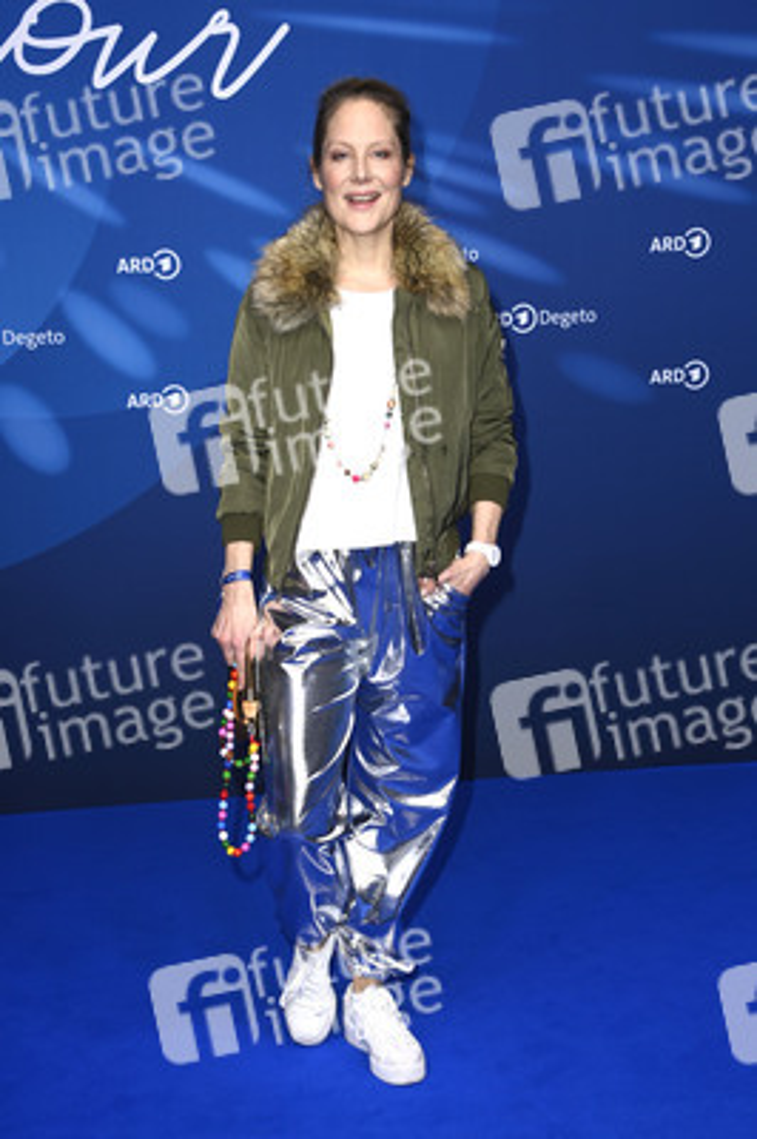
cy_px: 570
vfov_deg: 36.3
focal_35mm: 55
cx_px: 378
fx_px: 1738
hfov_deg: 24.6
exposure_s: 1/250
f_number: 6.3
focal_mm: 55
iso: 640
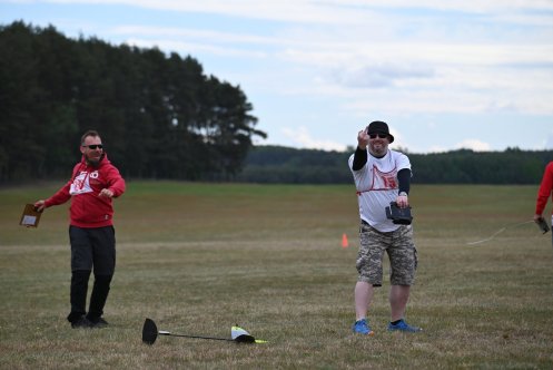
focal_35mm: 210
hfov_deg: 9.8
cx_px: 276
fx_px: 3228
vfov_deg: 6.6
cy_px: 185
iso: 320
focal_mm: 210
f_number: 5.6
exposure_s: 1/1250
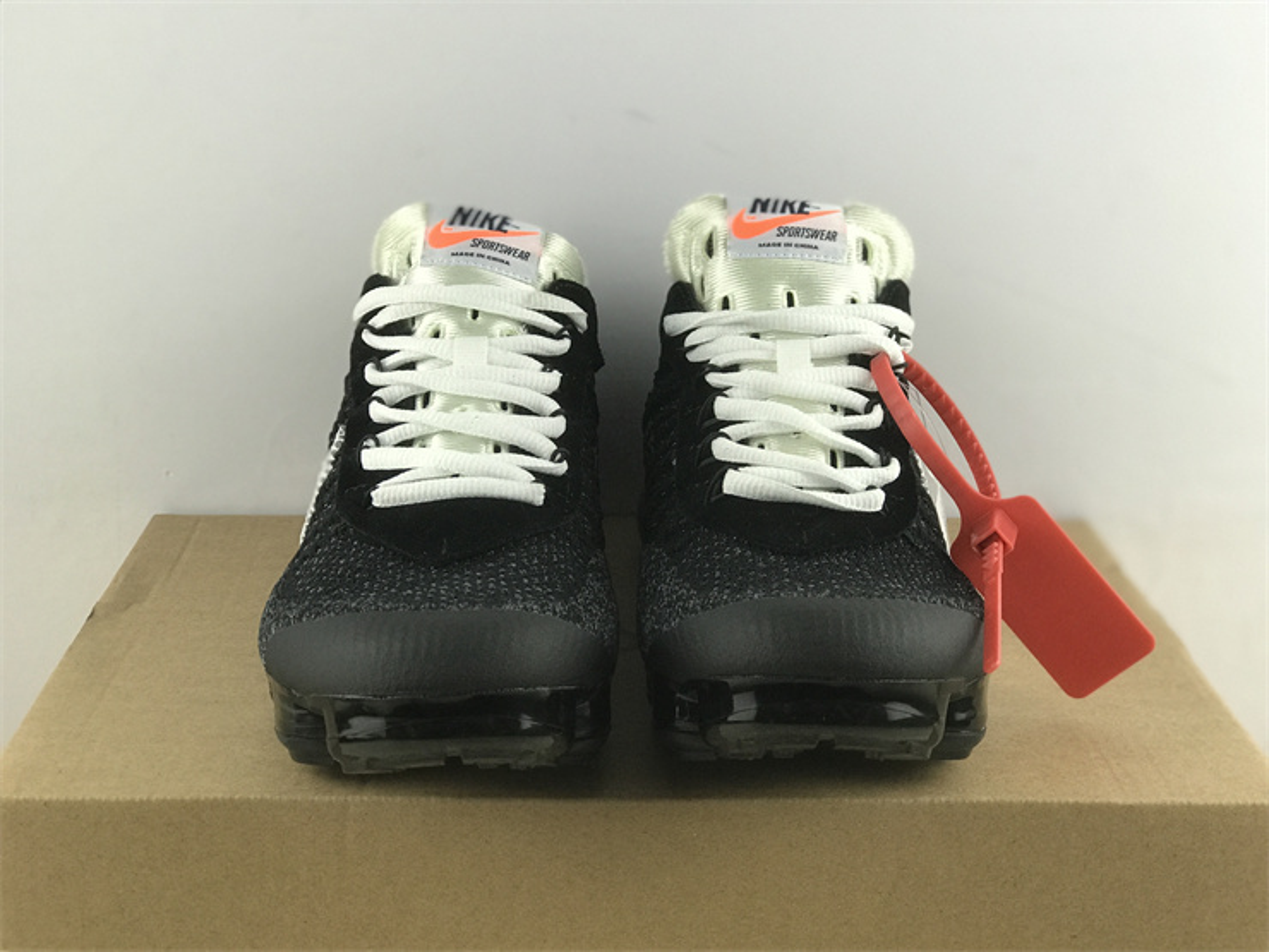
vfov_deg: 25.7
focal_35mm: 57
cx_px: 634
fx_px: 2090
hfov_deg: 33.8
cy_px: 476
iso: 64
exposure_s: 1/50
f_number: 2.8
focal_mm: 6.6
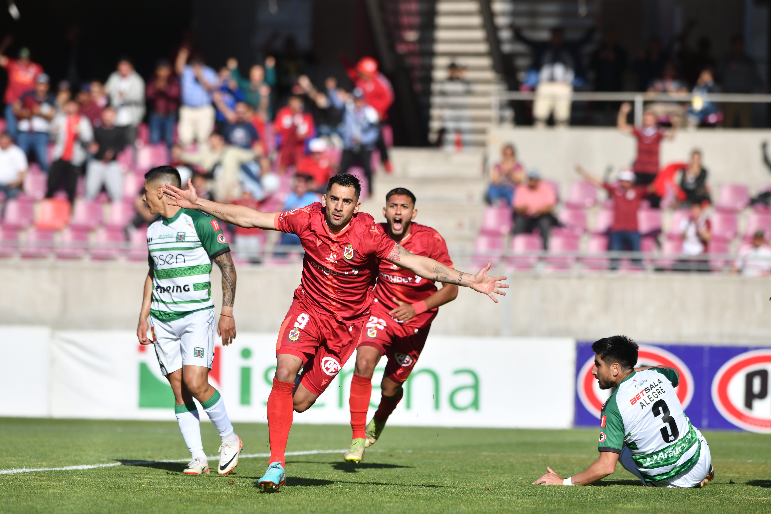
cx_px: 386
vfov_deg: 4.6
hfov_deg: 6.9
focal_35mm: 300
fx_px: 6424
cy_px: 257
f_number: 5.6
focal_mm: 300
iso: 400
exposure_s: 1/5000
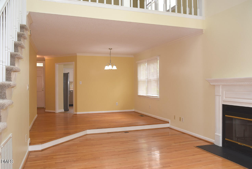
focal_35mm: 30
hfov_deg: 61.9
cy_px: 84
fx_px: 210
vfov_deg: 43.7
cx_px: 126
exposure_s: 1/80
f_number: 4.5
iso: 400
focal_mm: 20
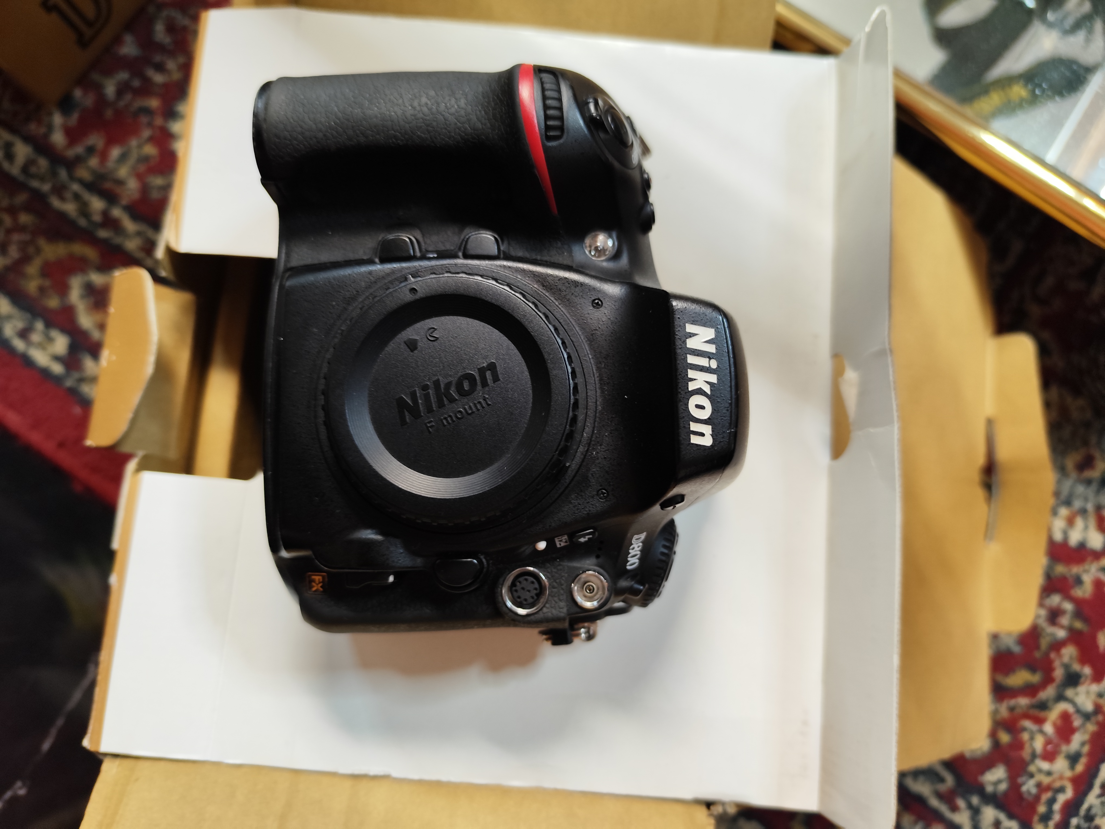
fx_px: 734
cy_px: 414
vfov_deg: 58.9
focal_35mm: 23
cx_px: 552
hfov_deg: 73.9
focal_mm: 6.19
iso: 500
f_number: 1.65
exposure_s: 1/25
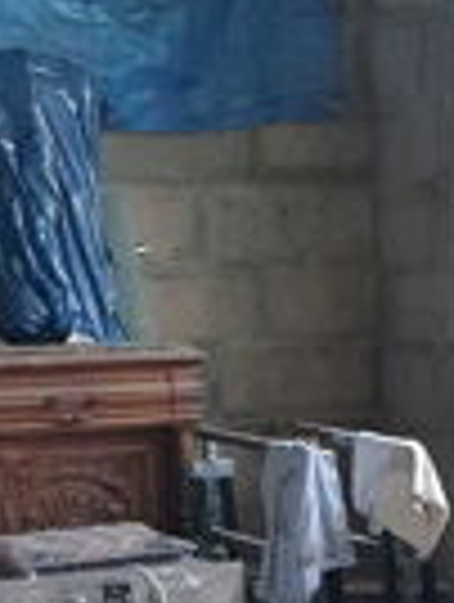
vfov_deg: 13.7
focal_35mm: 124
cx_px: 611
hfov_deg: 11.6
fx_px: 2162
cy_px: 1174
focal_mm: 4.3
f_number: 2.4
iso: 125
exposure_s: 1/25
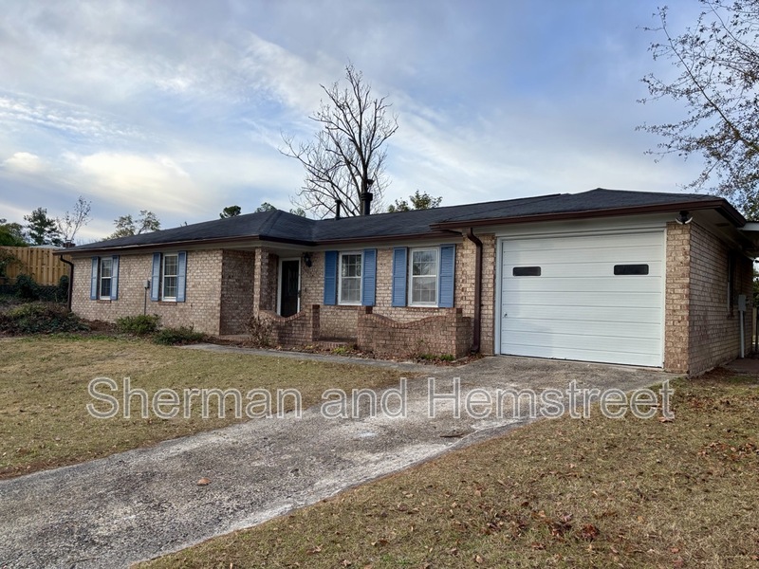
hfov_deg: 67.3
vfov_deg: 53.1
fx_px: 570
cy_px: 284
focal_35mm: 26
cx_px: 380
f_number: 1.6
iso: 50
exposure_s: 1/1362
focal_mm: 5.96
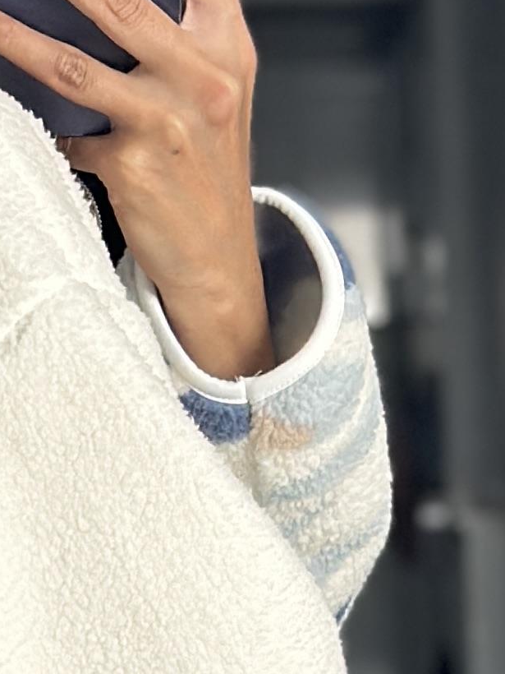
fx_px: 4591
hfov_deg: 6.3
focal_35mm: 236
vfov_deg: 8.3
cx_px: 2
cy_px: 838
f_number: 1.78
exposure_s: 1/100
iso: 125
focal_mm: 6.86
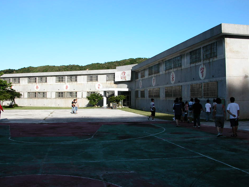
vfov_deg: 37.7
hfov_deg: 48.9
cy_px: 88
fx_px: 273
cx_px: 116
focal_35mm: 38
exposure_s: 1/259
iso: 100
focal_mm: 8.9
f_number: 6.3
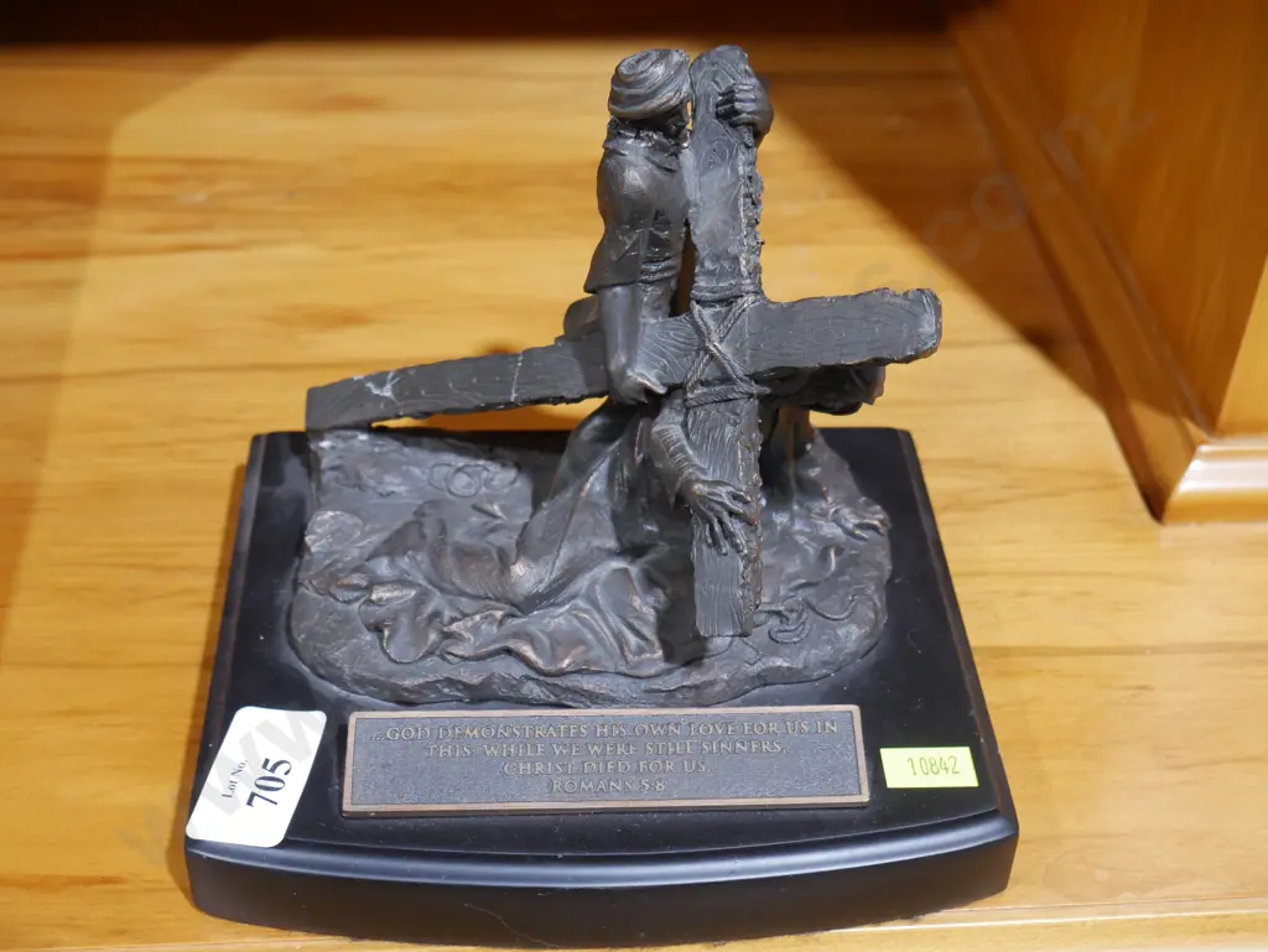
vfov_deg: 29.1
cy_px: 476
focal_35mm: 50
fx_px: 1832
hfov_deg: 38.2
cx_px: 634
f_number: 5.3
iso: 1250
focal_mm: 25
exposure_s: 1/60
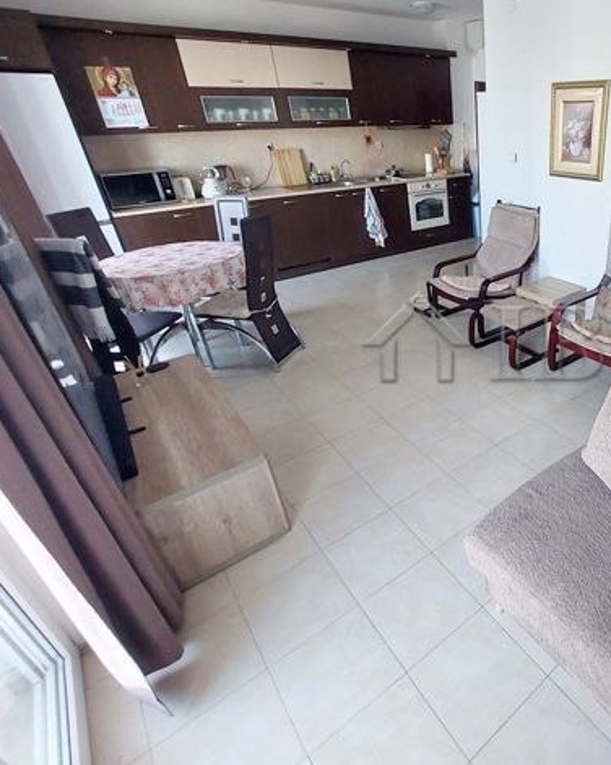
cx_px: 527
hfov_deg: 61.8
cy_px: 352
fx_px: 430
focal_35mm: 19
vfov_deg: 83.2
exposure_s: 1/50
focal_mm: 1.74
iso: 125
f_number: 2.2
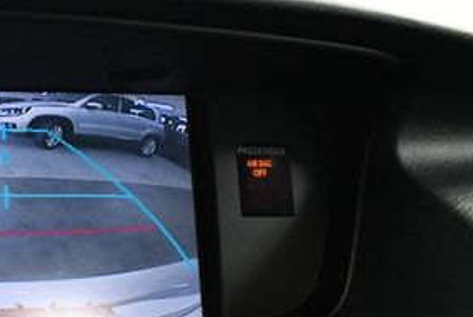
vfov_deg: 16.9
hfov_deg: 23.9
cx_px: -8
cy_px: 195
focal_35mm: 81
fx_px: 1065
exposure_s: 1/100
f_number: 3.5
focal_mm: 18
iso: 3200
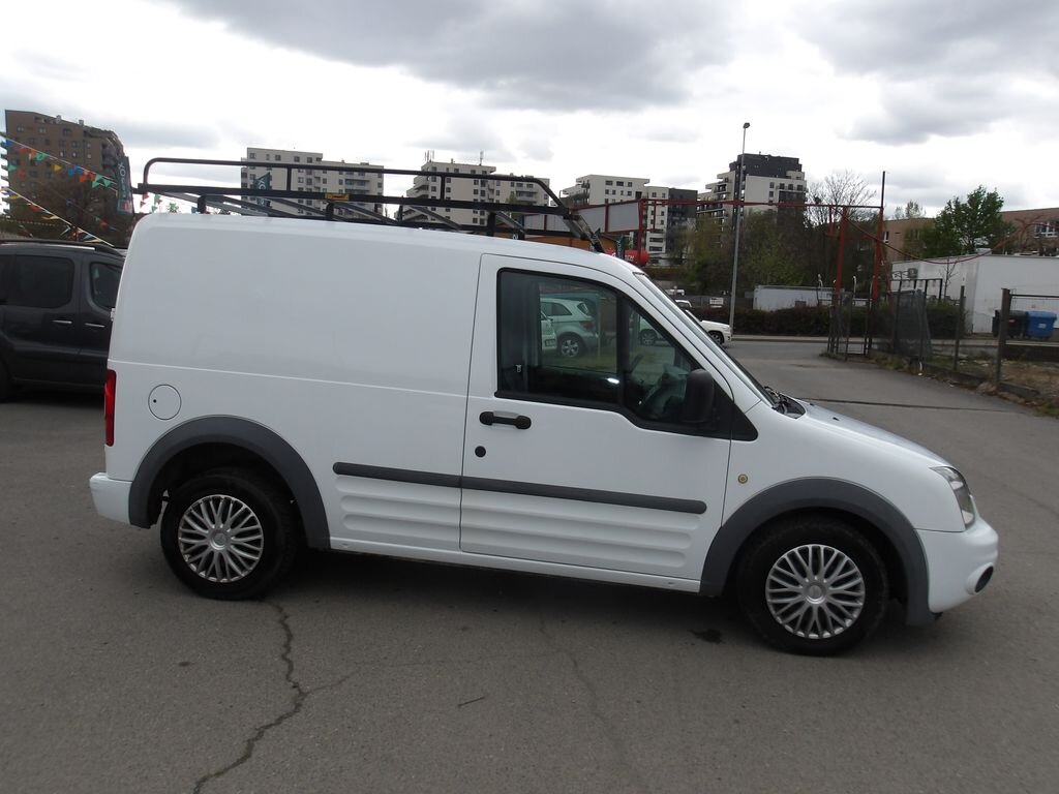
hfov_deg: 65.3
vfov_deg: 51.4
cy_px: 397
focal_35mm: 27
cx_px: 530
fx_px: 826
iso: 100
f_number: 3
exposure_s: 1/823
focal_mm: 4.9
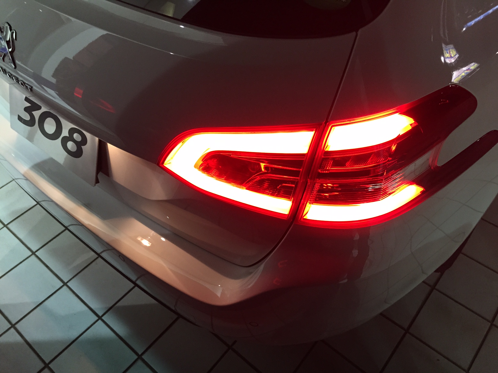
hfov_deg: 61.7
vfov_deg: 48.2
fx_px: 417
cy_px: 186
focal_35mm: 29
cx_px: 249
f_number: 2.2
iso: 160
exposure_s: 1/30
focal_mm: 4.15
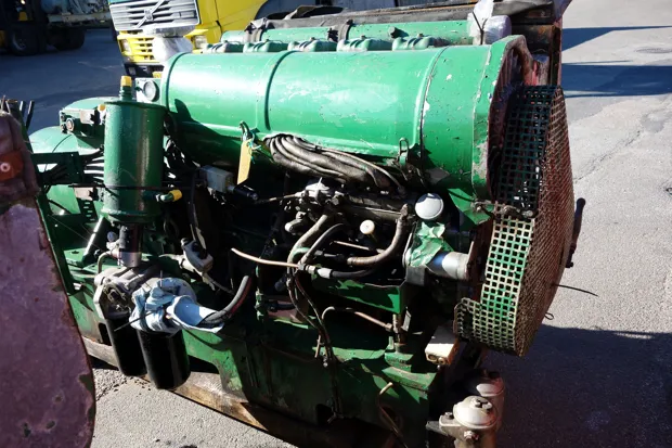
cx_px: 336
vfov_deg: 46.4
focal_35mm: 28
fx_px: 522
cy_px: 224
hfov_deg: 65.5
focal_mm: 10.4
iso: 200
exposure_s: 1/200
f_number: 5.6
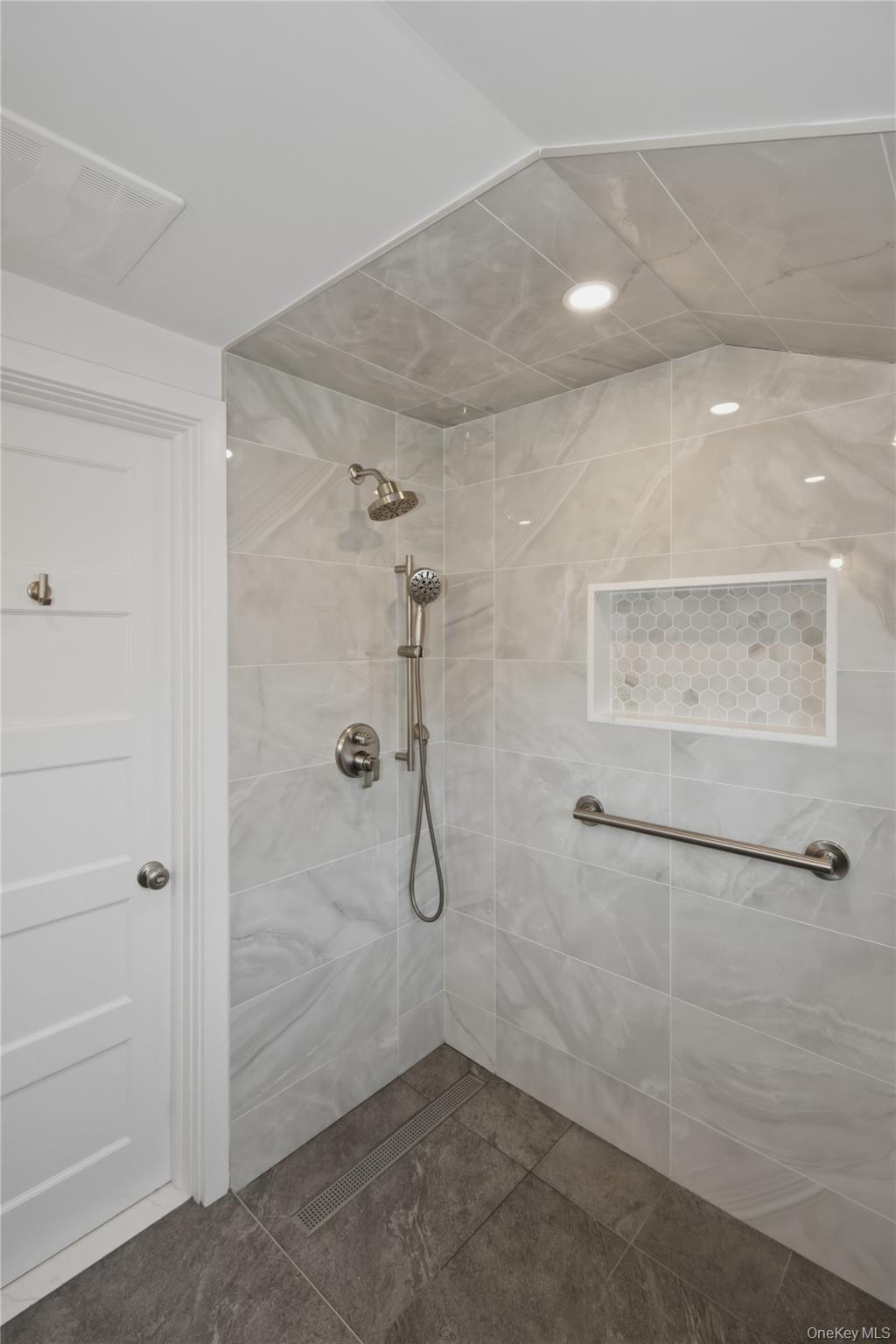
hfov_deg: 77.3
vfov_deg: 100.4
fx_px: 560
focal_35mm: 15
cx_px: 448
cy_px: 672
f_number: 4.5
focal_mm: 10
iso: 200
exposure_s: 1/60
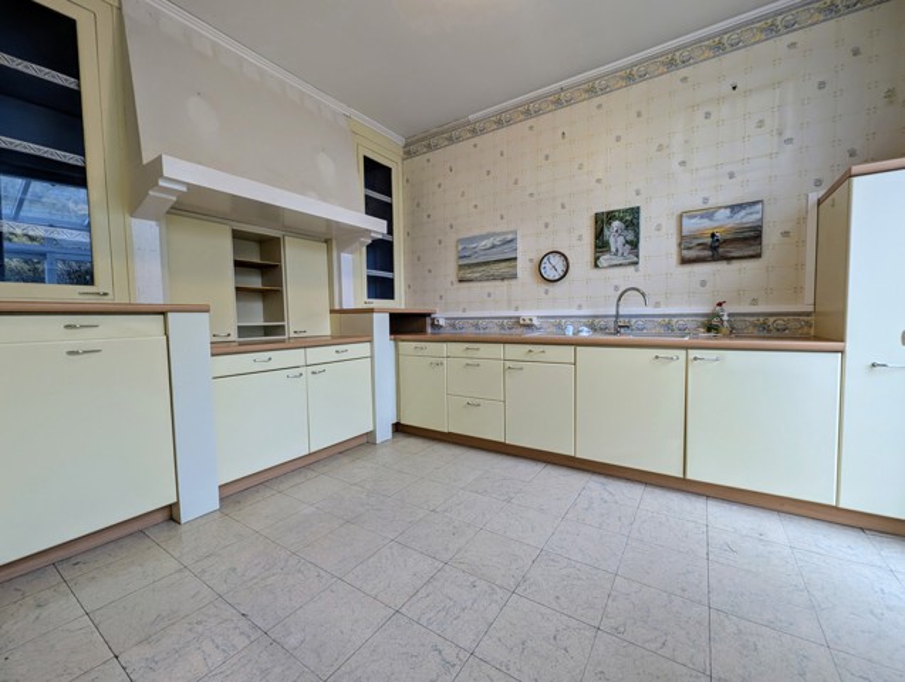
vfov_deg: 90.1
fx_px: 340
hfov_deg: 106.1
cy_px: 341
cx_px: 452
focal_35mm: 13
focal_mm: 1.95
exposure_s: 1/25.2
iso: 82
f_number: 2.2
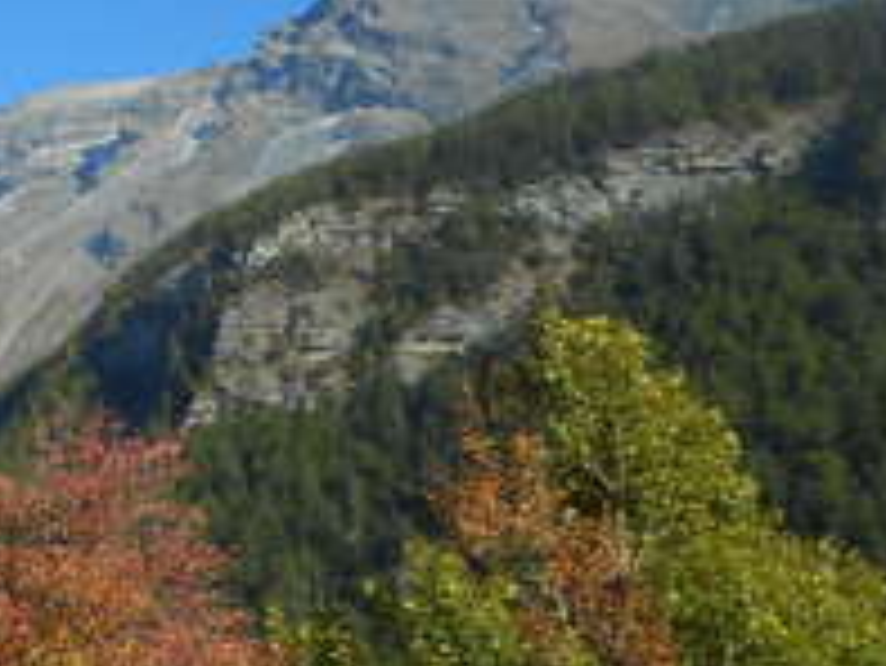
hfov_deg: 22.0
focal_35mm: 76
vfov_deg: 19.3
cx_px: -382
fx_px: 1946
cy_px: 468
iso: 80
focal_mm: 4.5
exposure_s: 1/640
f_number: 3.7
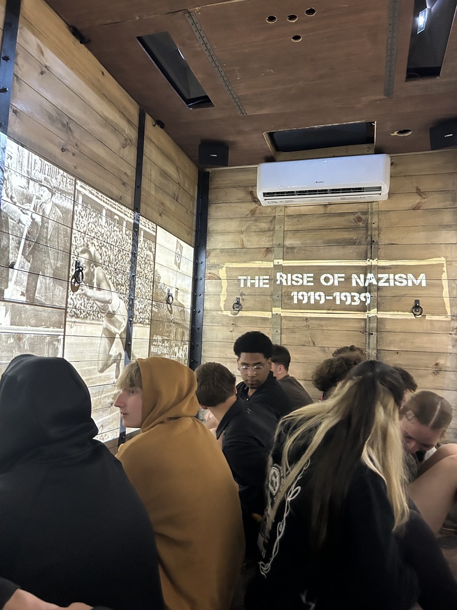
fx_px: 458
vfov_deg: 67.3
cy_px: 305
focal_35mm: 26
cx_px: 228
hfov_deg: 53.1
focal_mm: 5.7
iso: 500
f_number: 1.5
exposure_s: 1/30
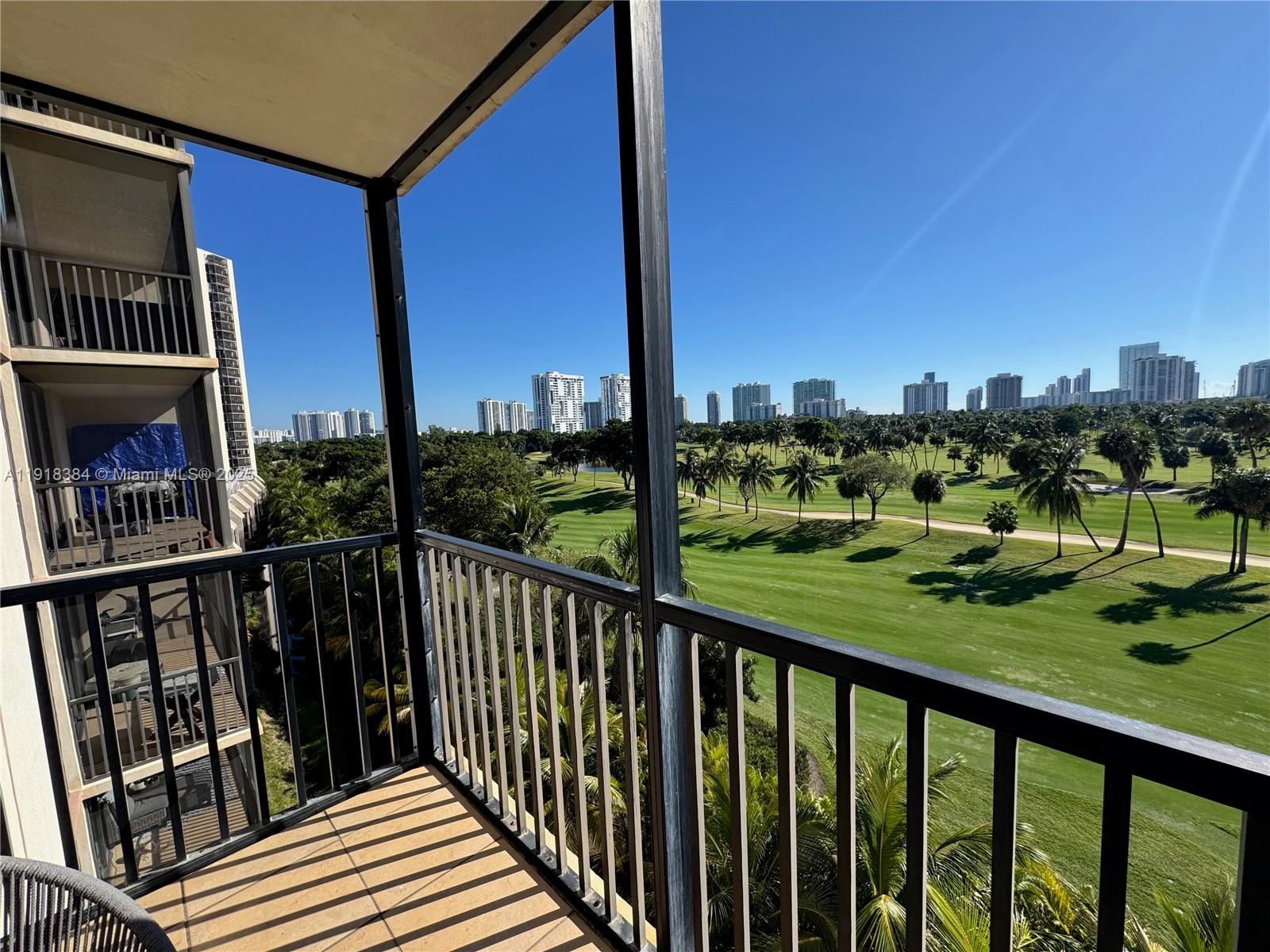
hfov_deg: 102.1
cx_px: 635
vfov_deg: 85.7
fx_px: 514
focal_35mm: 14
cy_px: 476
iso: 50
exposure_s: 1/1927
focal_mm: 2.22
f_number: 2.2
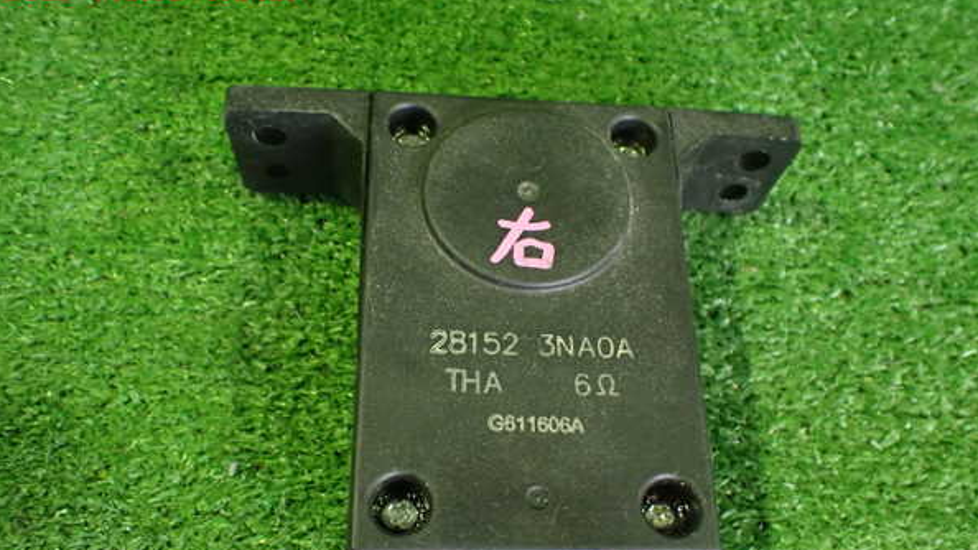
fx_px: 856
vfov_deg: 35.5
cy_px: 339
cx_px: 489
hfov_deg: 59.5
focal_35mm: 33
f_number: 2.3
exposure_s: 1/30
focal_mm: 5.4
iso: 800
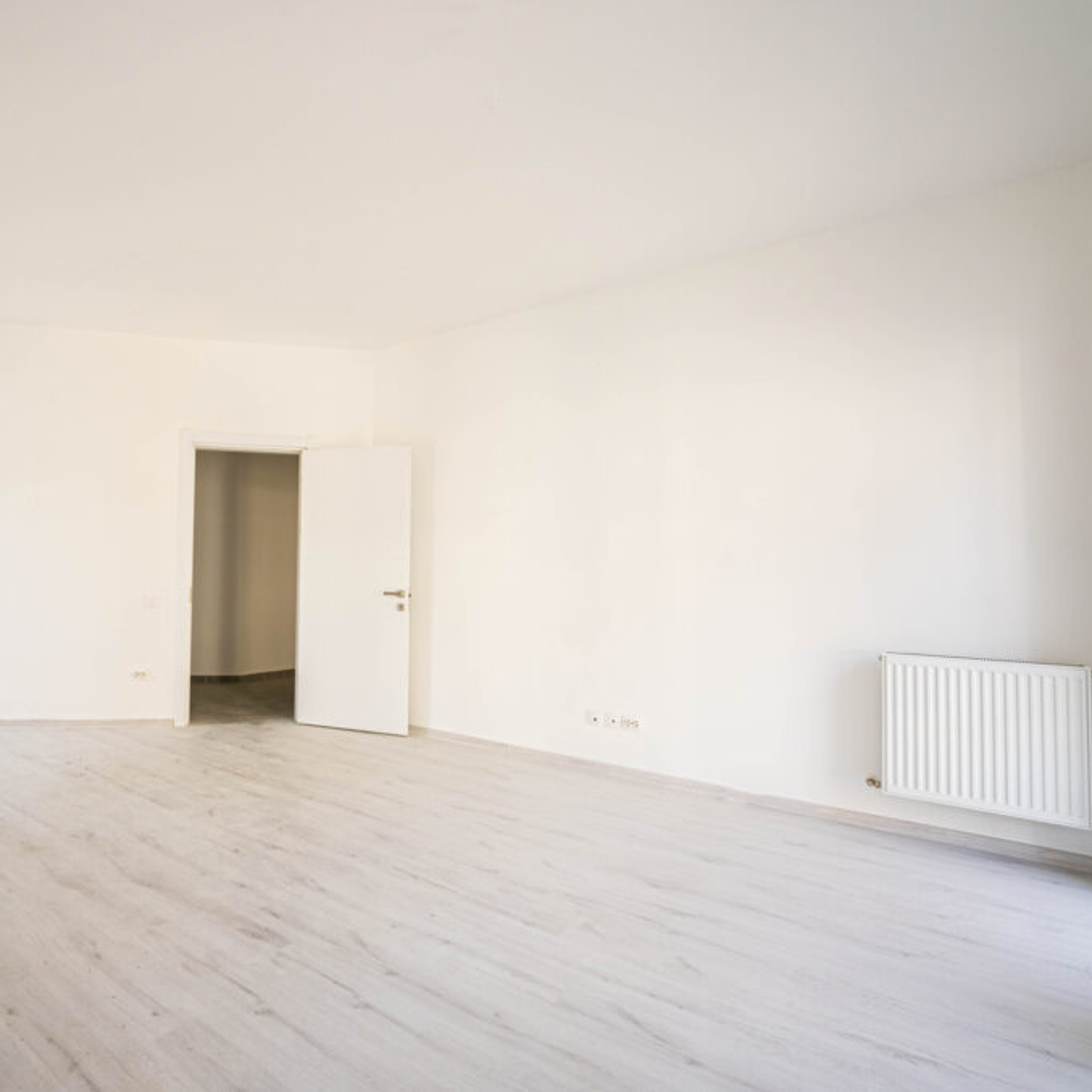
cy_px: 543
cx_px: 282
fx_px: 642
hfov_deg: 75.3
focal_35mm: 18
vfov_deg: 80.7
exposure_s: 1/100
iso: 200
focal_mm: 14
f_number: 4
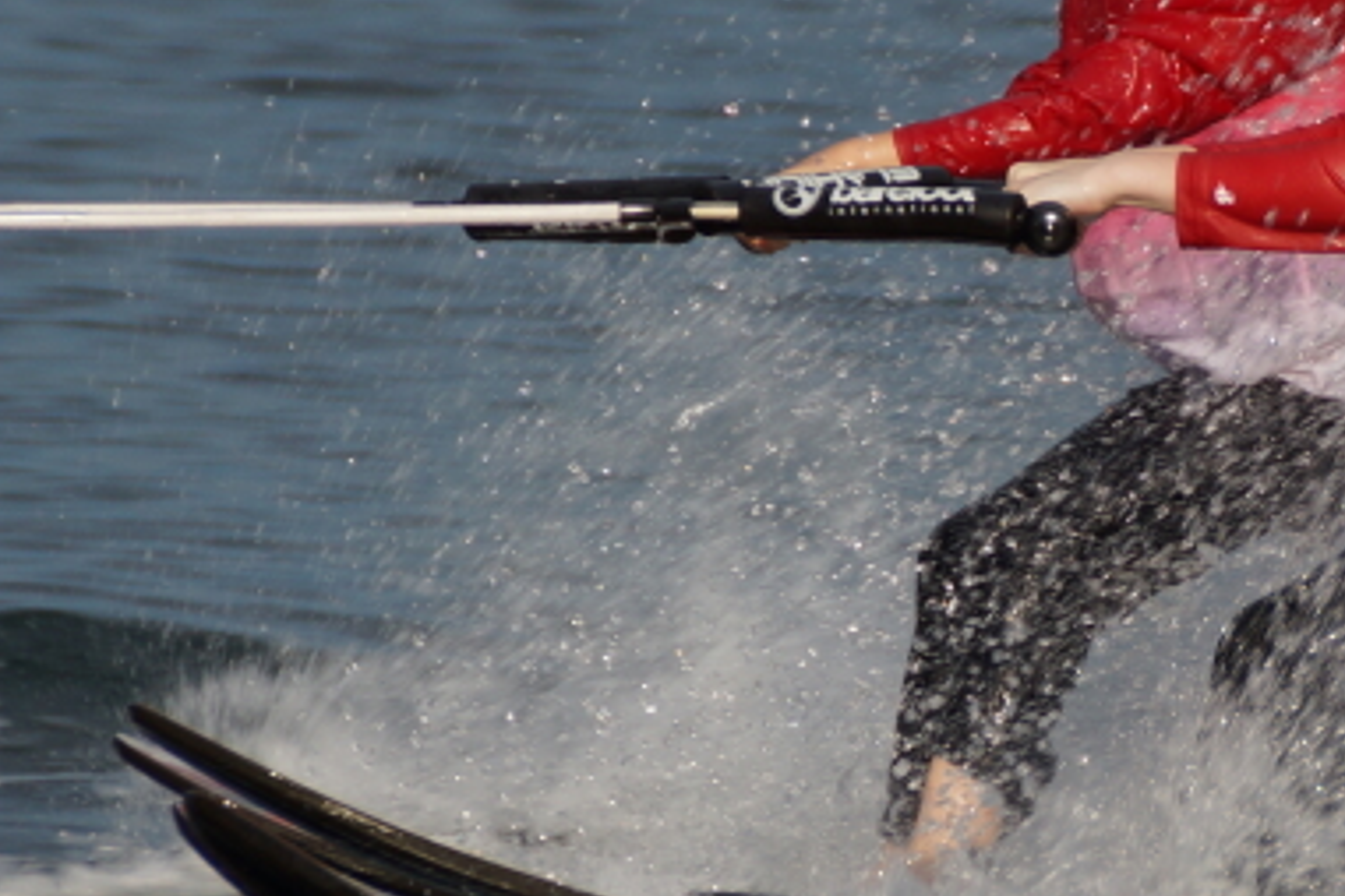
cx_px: 1289
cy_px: 367
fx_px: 26450
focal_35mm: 708
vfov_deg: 1.9
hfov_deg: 2.9
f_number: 6.3
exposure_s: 1/320
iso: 125
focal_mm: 180
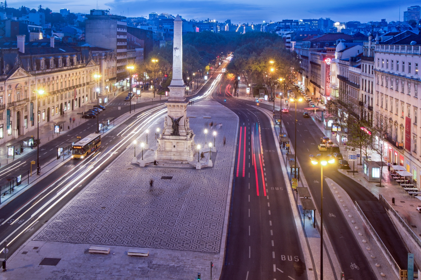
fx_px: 432
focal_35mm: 37
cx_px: 212
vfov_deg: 35.9
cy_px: 139
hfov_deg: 51.9
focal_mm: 24
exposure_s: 3
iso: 100
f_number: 16
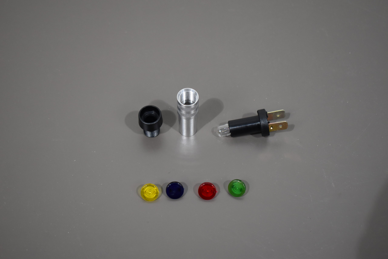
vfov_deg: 25.1
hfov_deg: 36.9
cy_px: 130
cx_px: 194
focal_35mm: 54
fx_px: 582
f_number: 4.8
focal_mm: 36
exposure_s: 1/125
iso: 800
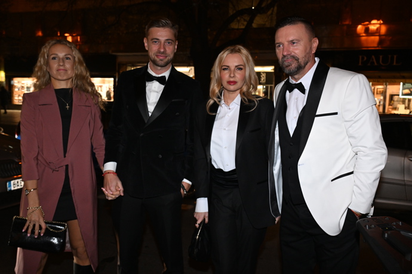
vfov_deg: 41.1
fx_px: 366
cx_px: 206
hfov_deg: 58.7
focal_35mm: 32
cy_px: 137
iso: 3200
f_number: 5.6
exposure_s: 1/125
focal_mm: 32
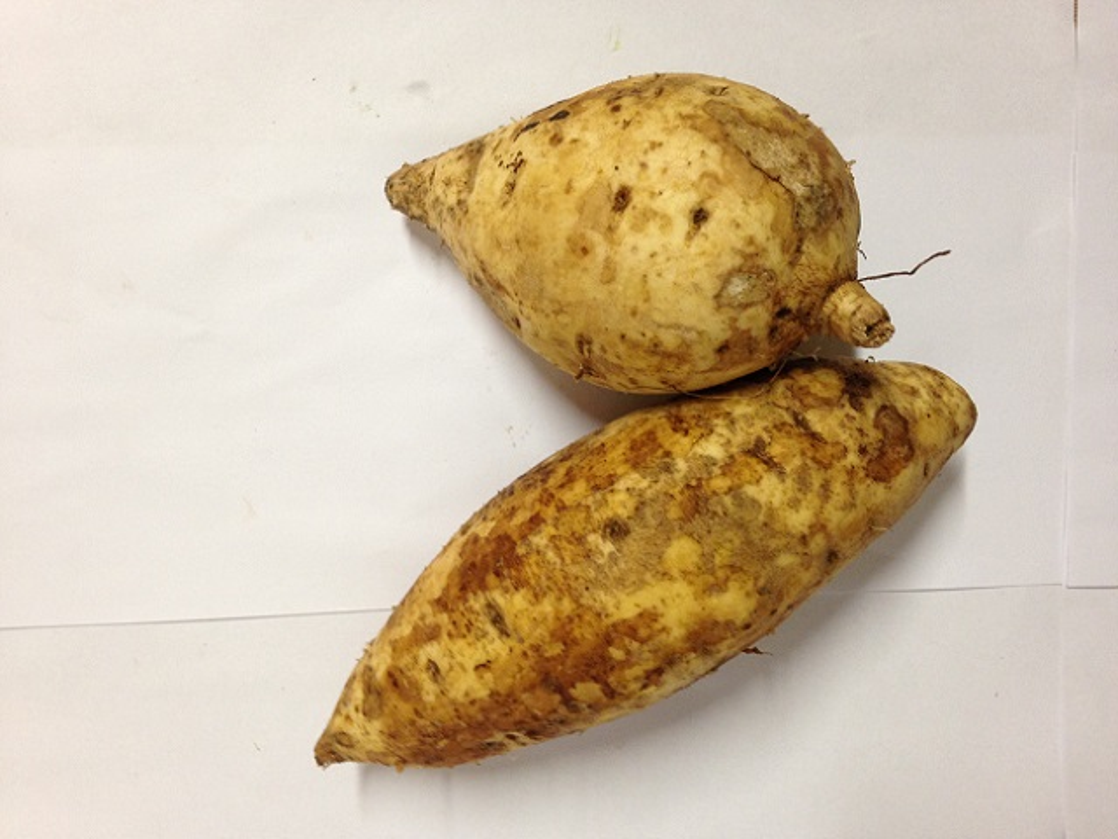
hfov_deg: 55.4
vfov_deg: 42.9
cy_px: 420
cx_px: 559
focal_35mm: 33
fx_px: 1066
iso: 125
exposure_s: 1/20
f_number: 2.4
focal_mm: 4.12
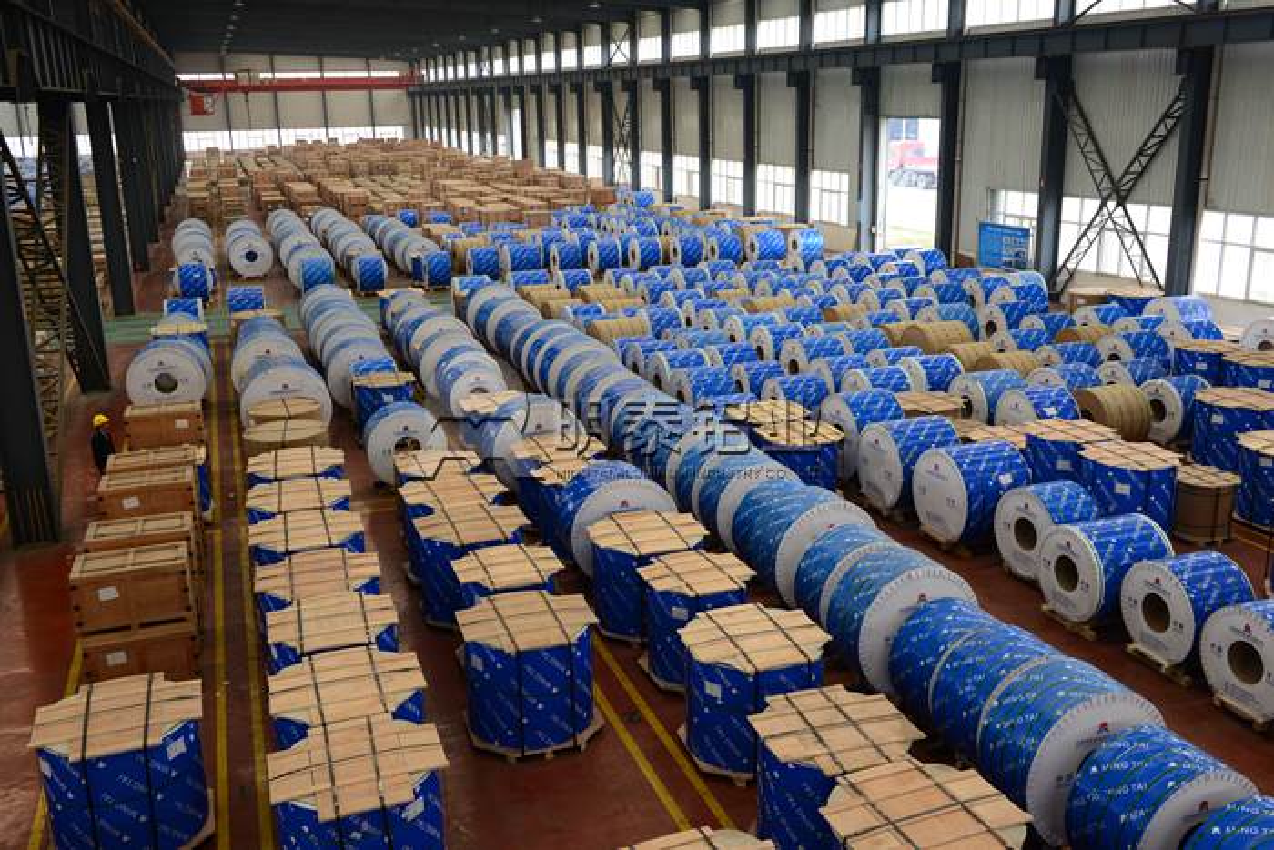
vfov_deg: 38.9
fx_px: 1203
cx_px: 637
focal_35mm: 34
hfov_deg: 55.8
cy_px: 425
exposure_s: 1/20
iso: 400
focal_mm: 34
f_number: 9
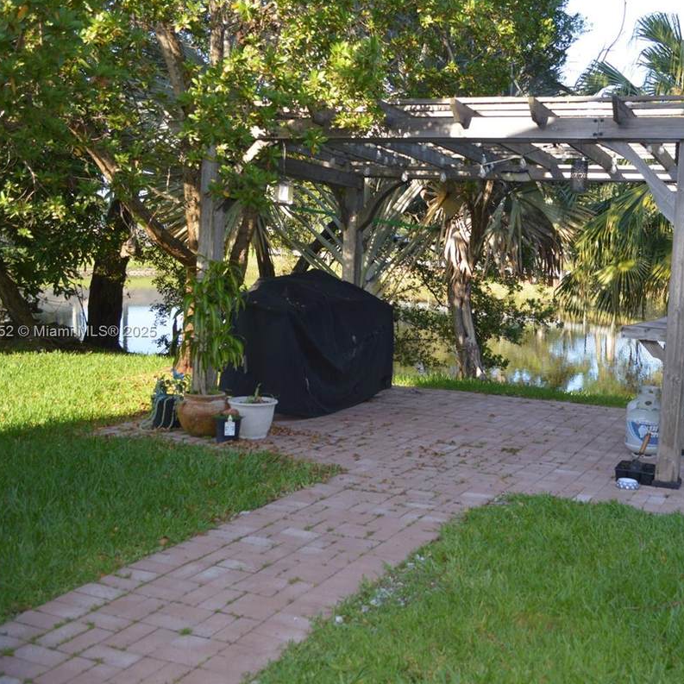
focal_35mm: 37
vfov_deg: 44.9
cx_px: 487
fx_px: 827
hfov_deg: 43.9
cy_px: 333
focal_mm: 18
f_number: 3.5
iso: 100
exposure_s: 1/160
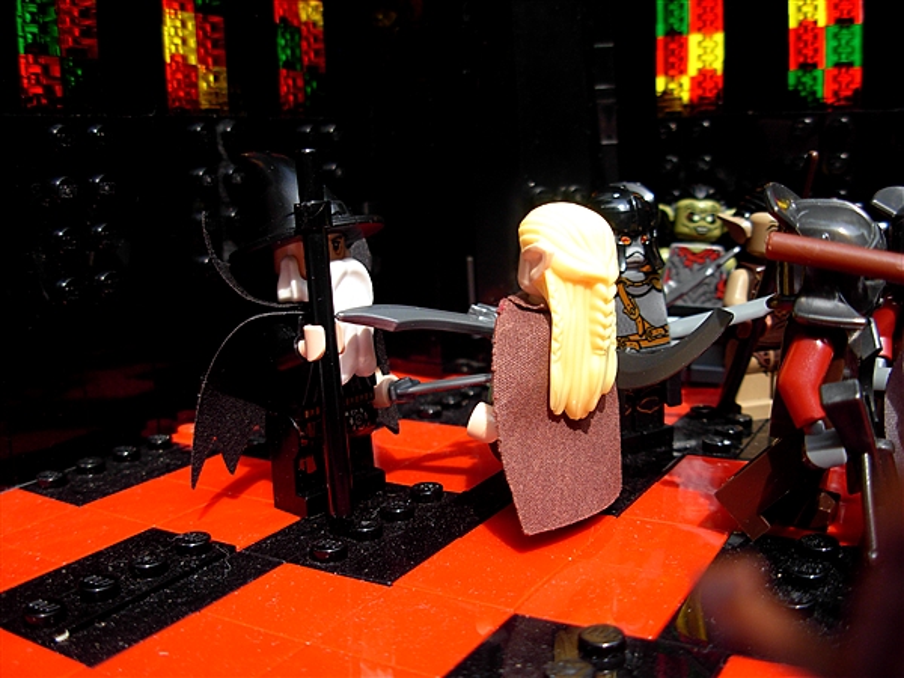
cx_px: 452
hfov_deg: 49.0
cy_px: 339
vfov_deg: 37.7
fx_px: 992
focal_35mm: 38
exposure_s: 1/575
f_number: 2.9
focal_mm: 6.3
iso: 79
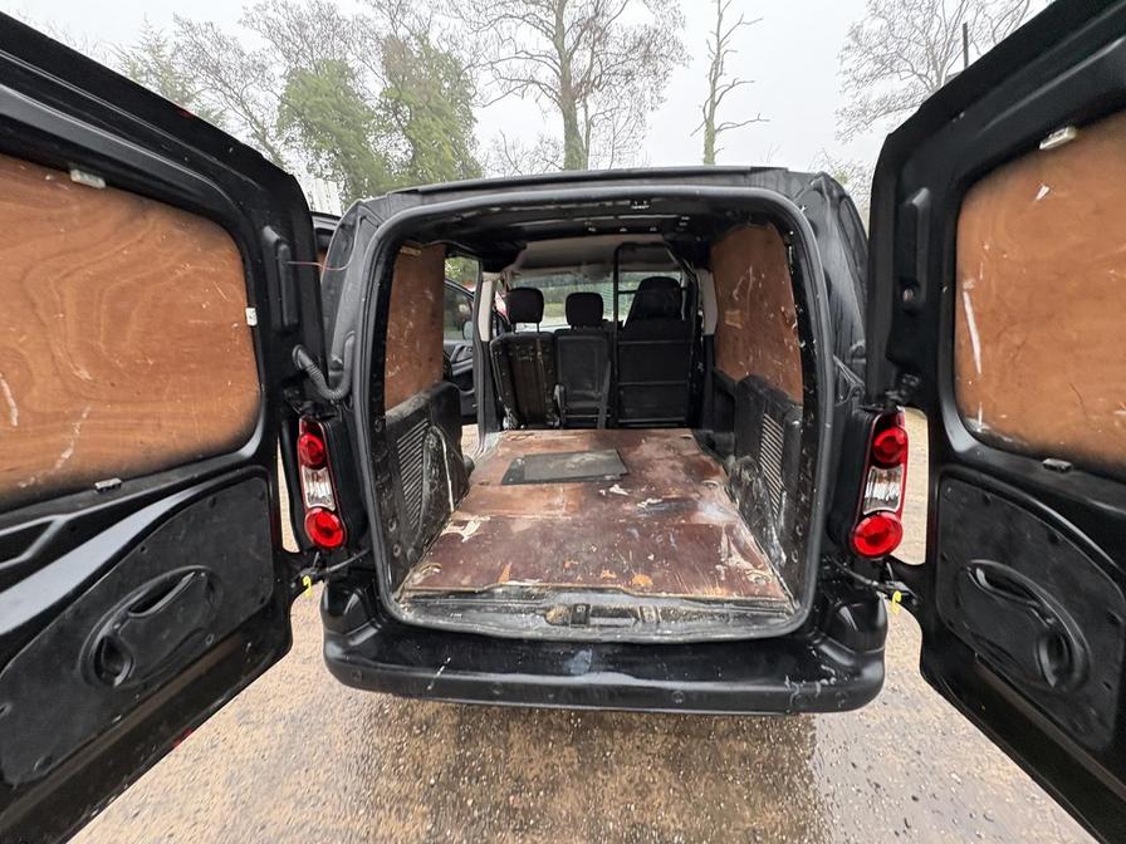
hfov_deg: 102.1
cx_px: 563
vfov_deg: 85.7
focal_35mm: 14
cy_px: 422
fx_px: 455
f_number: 2.2
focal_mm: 2.22
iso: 250
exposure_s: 1/68
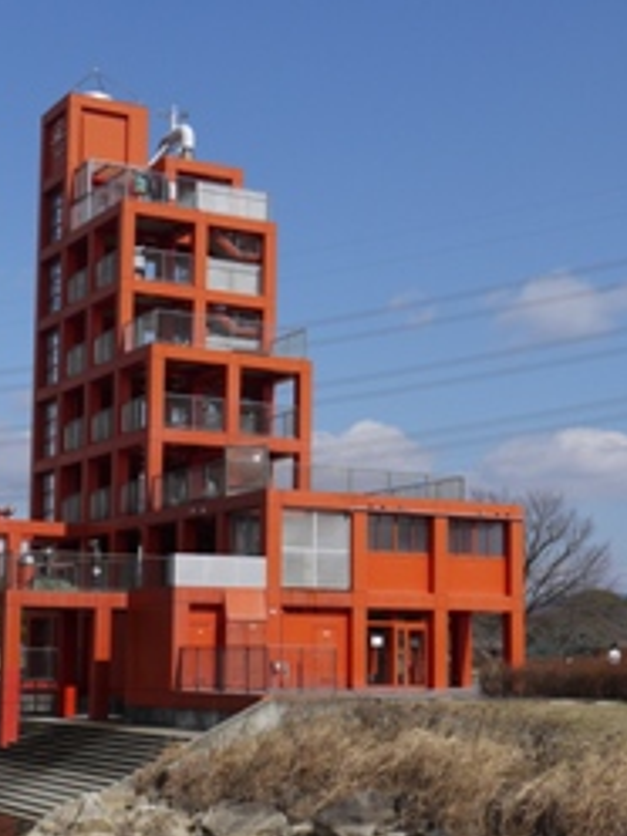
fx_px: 1570
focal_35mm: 65
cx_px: 324
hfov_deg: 22.6
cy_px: 485
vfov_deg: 29.8
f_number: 9
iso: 100
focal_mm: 18
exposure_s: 1/400
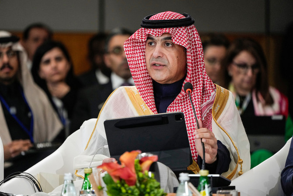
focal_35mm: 400
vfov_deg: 3.4
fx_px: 3256
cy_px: 98
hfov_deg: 5.2
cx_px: 146
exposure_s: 1/160
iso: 2500
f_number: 5.6
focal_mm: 400
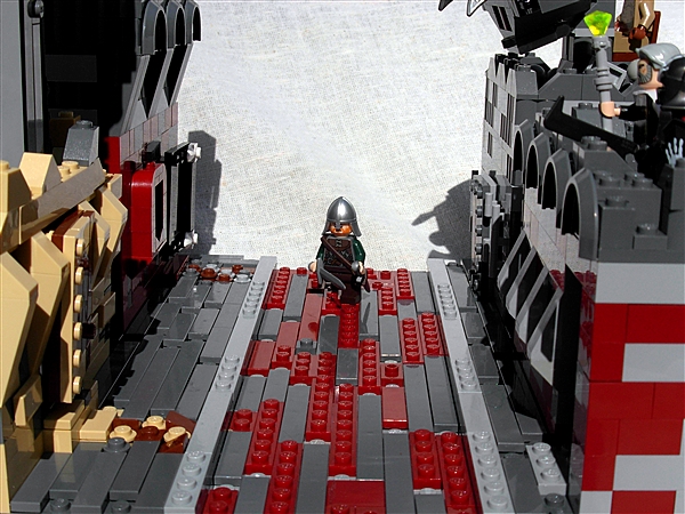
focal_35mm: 58
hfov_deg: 33.2
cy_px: 257
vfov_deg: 25.2
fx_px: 1148
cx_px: 342
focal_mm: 9.5
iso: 79
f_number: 5.6
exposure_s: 1/966
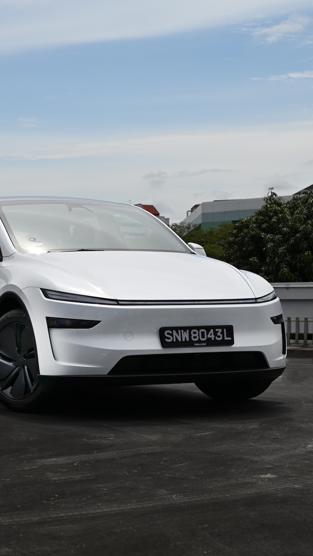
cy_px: 278
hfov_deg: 16.5
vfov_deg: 29.0
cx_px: 90
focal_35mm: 73
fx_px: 1077
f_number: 5.6
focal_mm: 46
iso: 100
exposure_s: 1/500
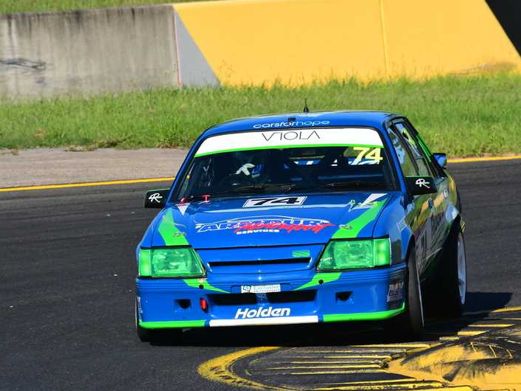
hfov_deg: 2.9
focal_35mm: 685
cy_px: 195
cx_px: 290
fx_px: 10308
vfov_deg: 2.2
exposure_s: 1/640
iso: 500
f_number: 13
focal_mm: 420
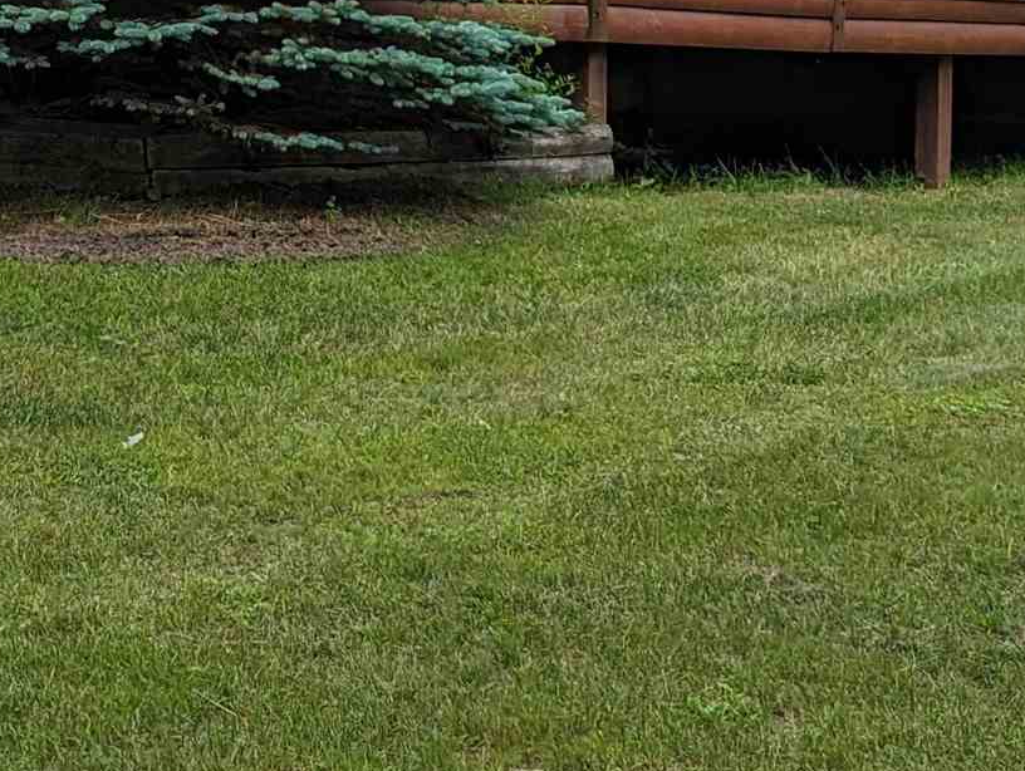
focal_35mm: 90
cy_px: -259
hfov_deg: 21.3
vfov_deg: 15.6
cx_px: 93
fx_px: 2668
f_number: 1.85
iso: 47
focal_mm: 6.81
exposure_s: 1/2513
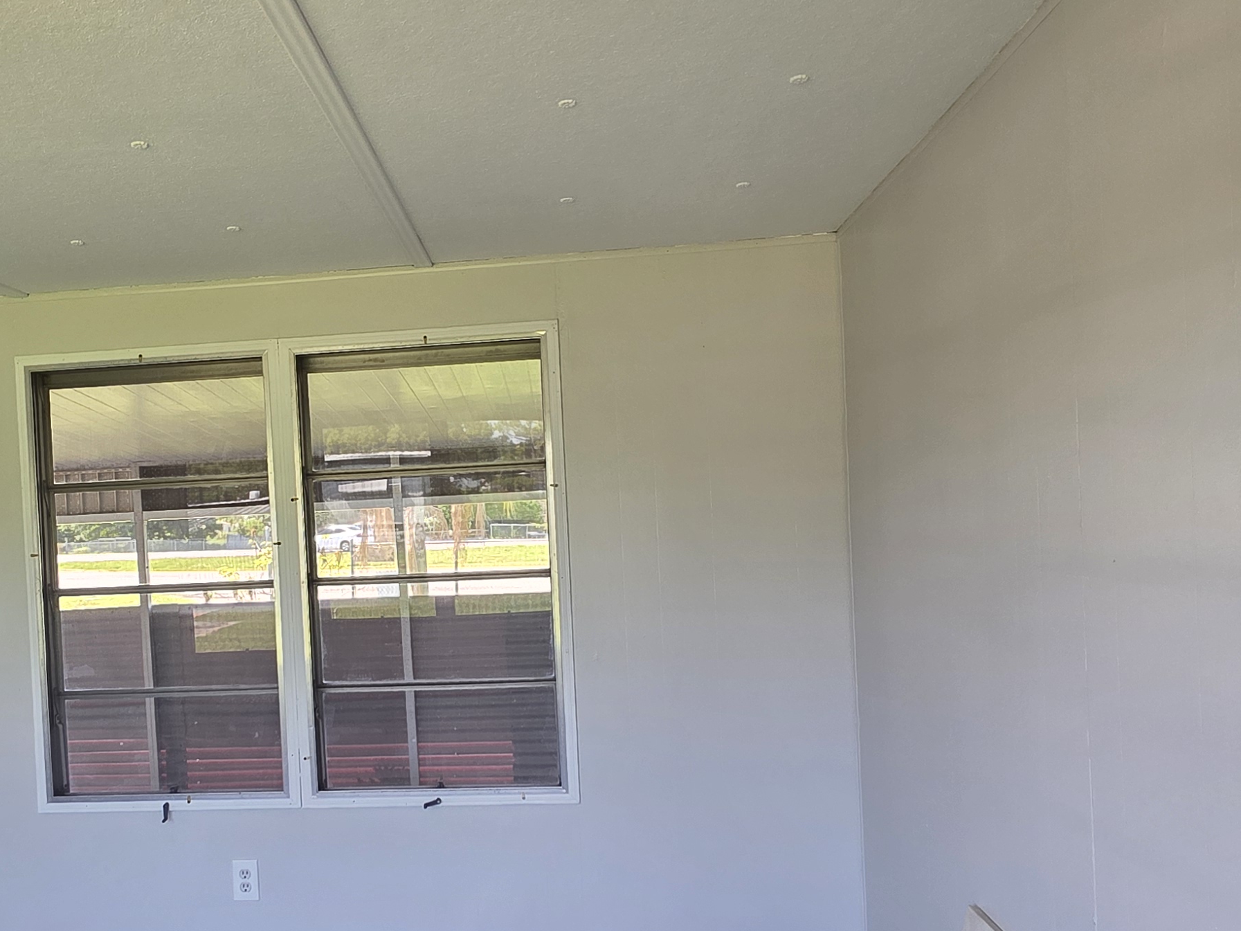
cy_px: 548
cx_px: 429
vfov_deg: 48.0
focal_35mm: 29
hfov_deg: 60.4
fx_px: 1040
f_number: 1.9
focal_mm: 2.2
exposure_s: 1/120
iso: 125
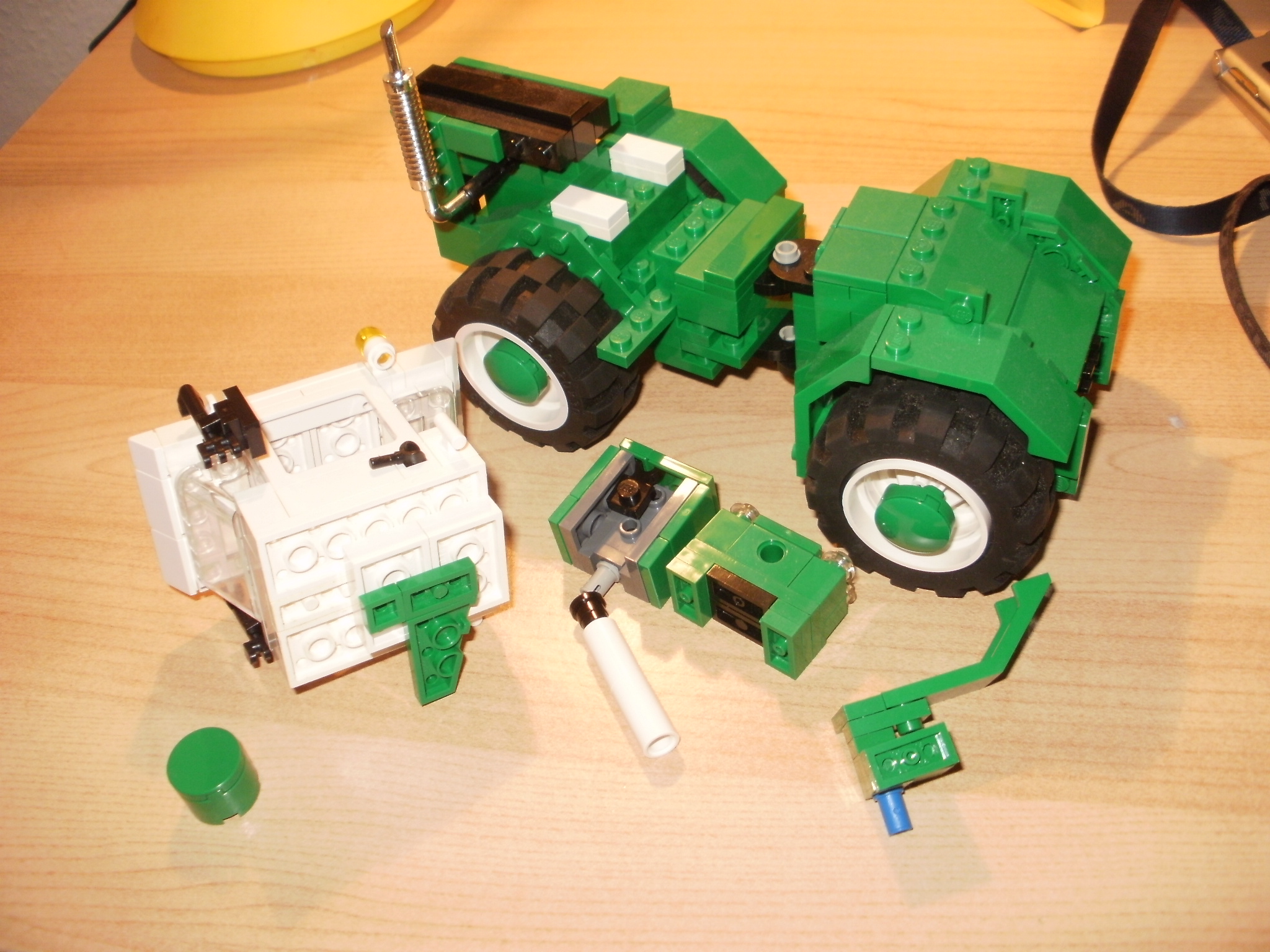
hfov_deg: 51.4
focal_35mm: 36
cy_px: 476
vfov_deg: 39.7
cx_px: 635
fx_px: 1321
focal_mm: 6.3
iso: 125
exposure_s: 1/30
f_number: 3.5
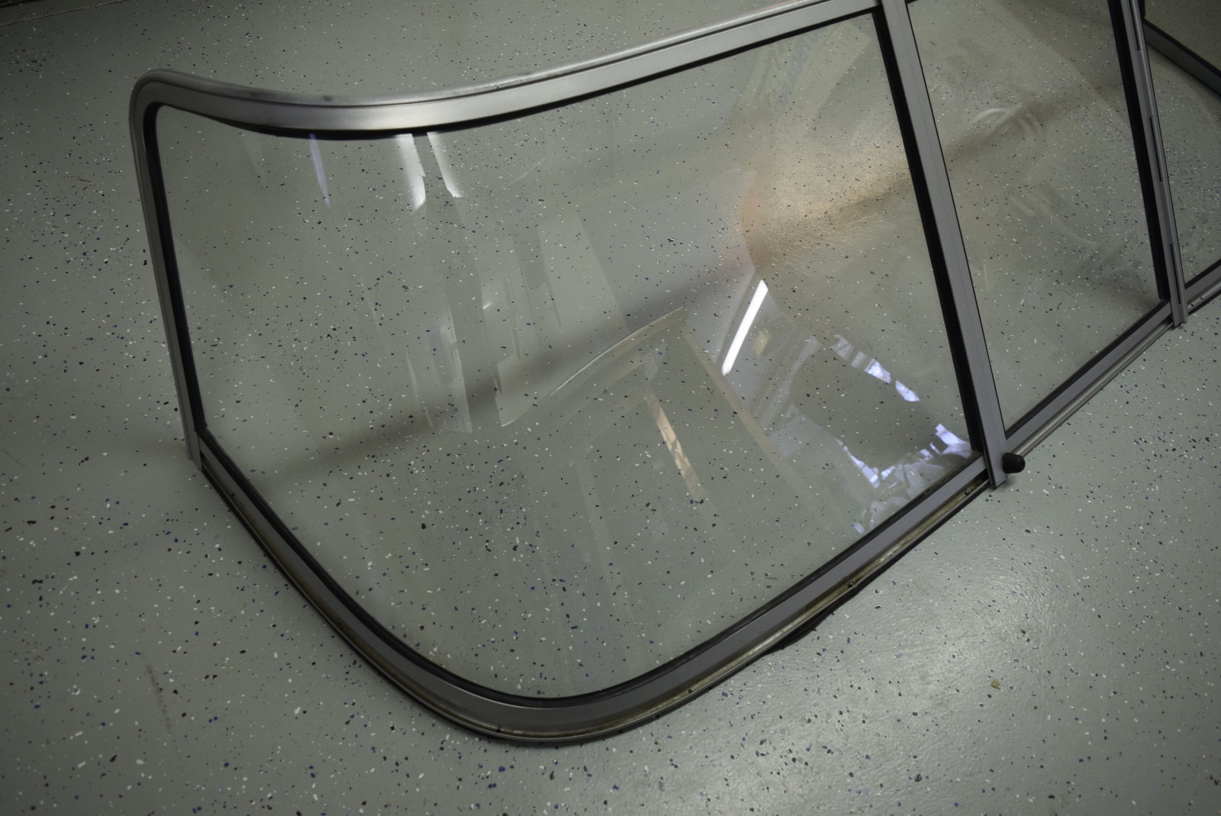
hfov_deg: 67.3
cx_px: 610
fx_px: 916
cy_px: 408
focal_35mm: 27
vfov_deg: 48.0
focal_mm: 18
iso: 800
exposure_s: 1/125
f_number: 5
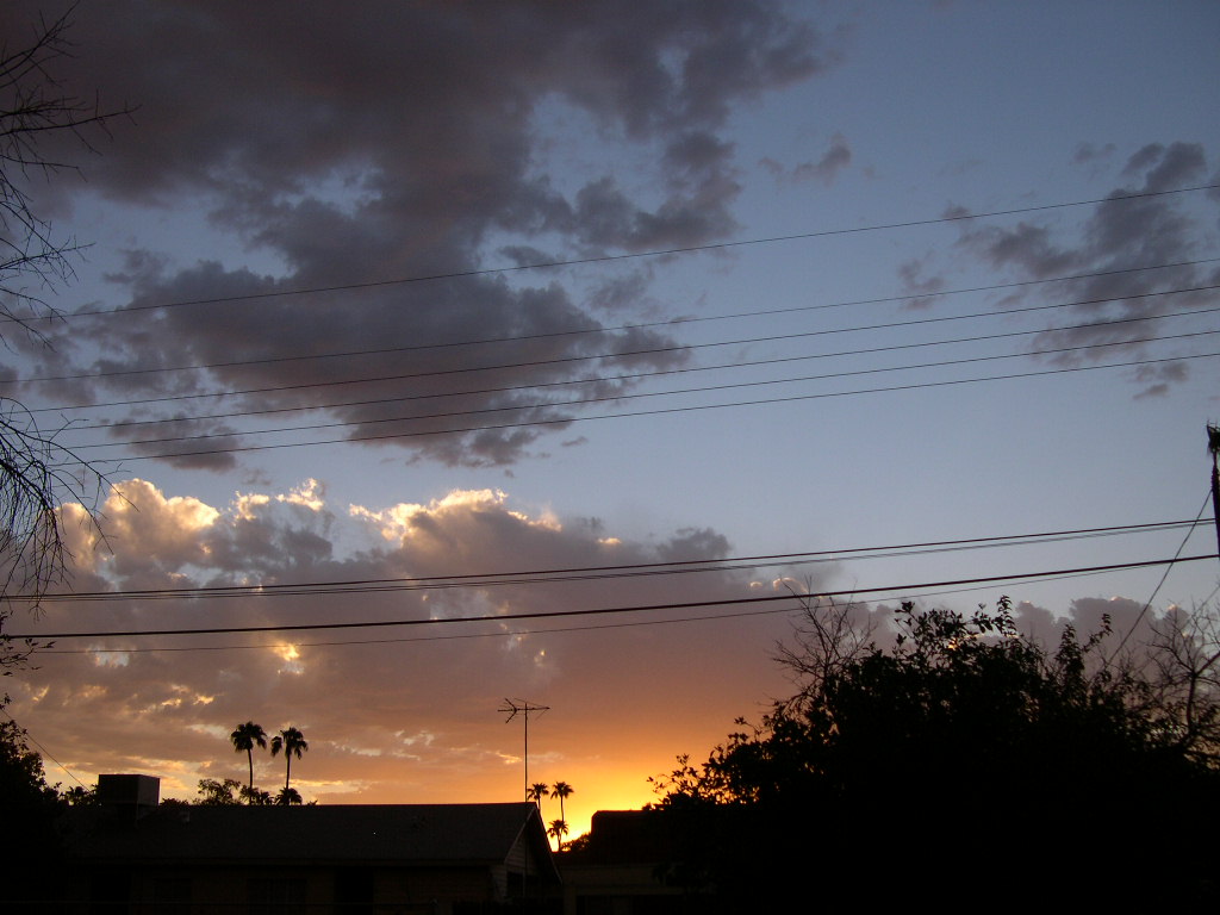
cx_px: 610
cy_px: 458
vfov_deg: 37.7
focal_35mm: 38
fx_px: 1339
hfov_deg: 49.0
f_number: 2.8
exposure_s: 1/494
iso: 100
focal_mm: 8
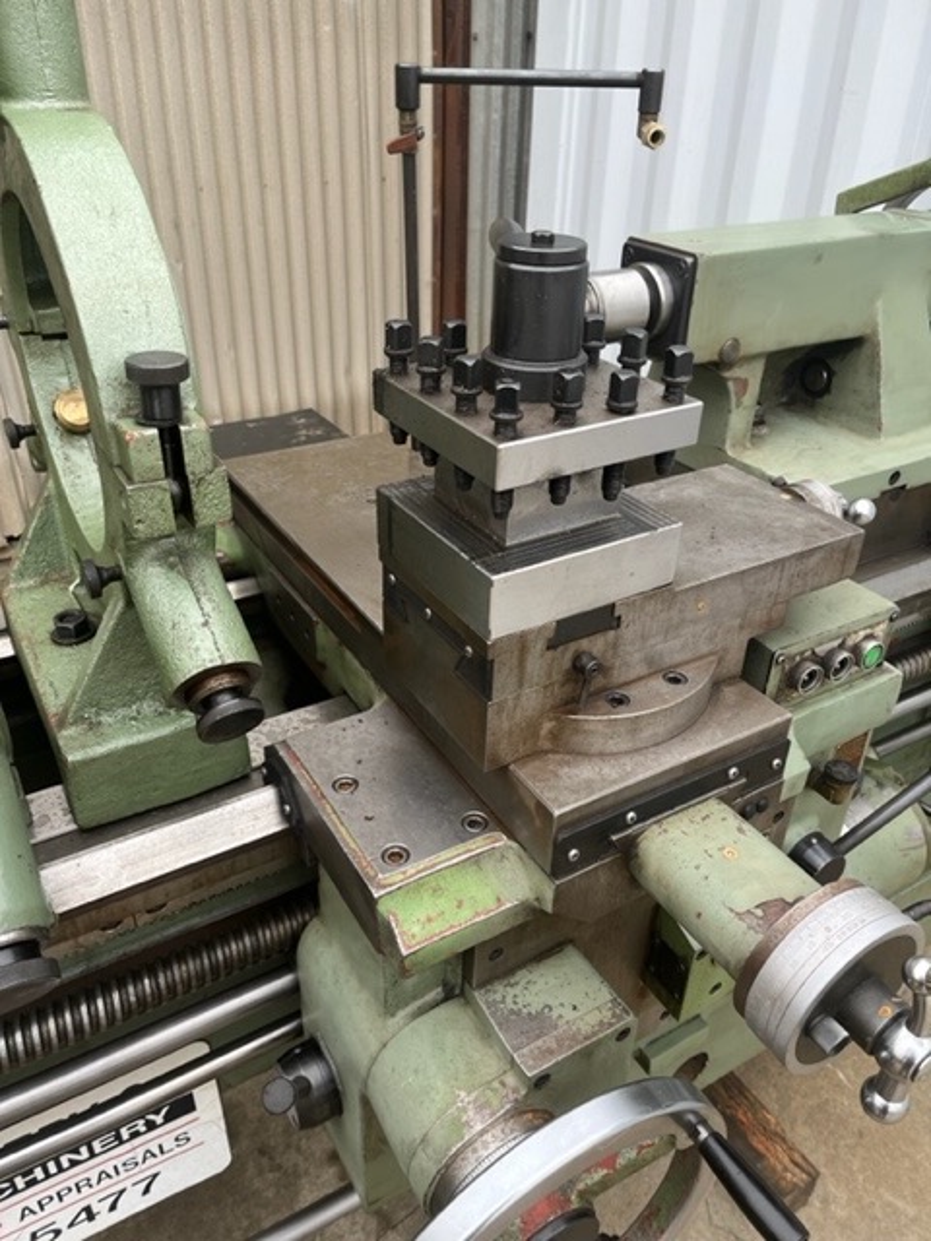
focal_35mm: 26
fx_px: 932
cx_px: 466
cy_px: 620
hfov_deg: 53.1
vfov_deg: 67.3
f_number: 1.6
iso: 50
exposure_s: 1/705
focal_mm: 5.1
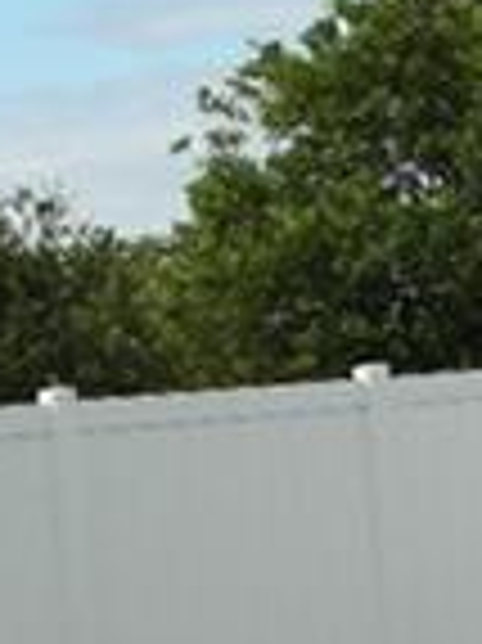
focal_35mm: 207
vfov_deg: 9.5
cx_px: 887
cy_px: 752
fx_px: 3849
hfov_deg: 7.0
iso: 100
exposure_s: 1/180
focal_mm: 20
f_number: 6.3
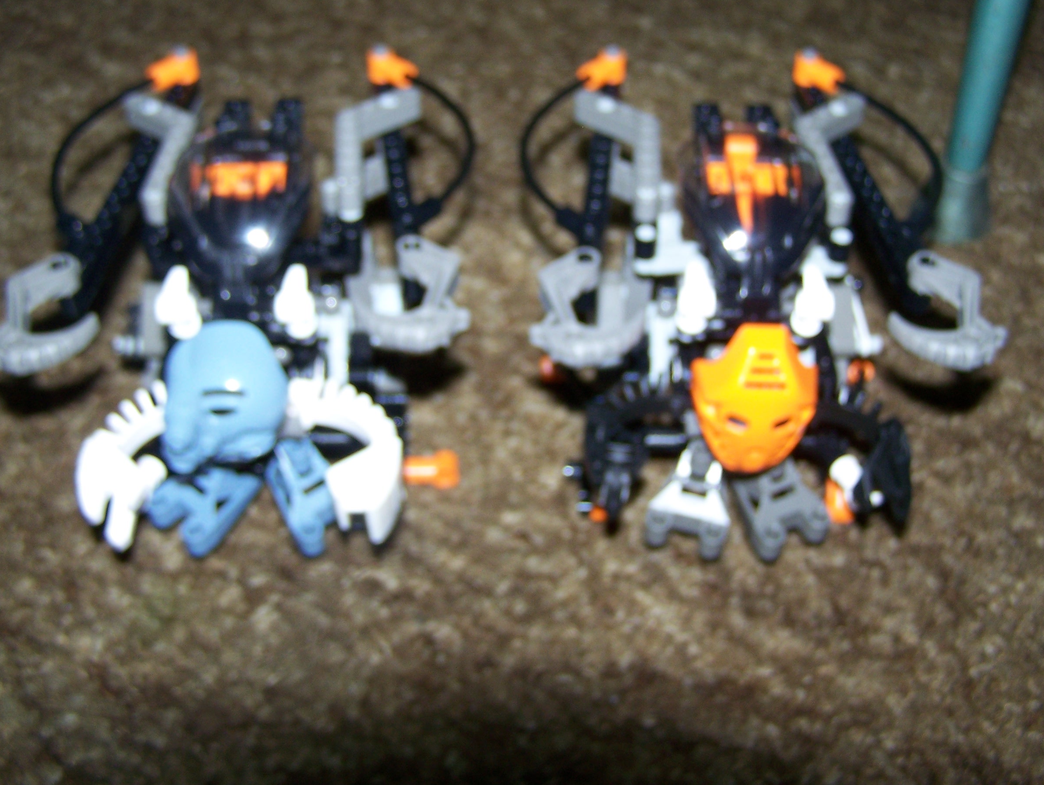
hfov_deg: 42.0
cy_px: 322
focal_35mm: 45
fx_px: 1358
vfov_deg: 32.1
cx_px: 518
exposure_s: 1/60
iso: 80
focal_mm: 6.3
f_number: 2.8
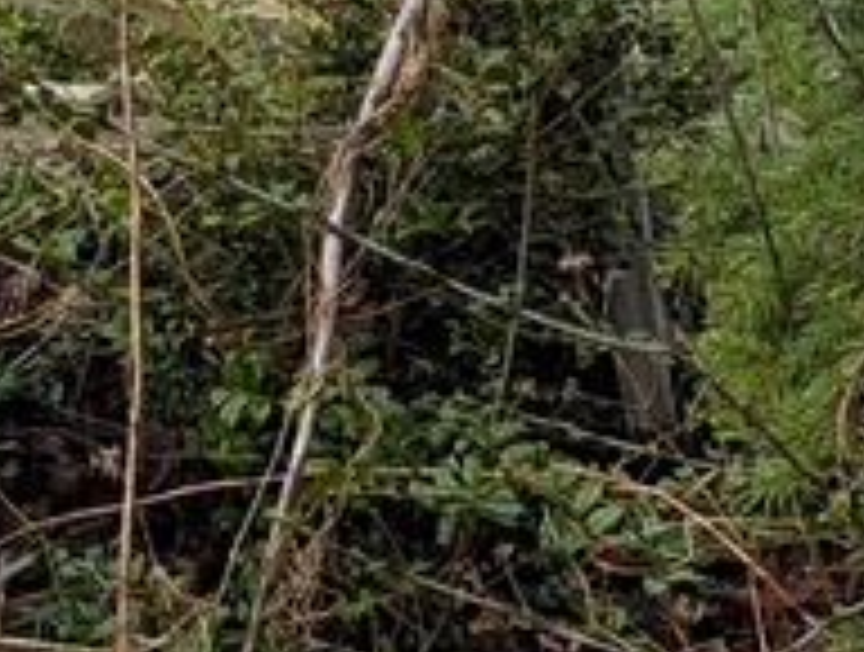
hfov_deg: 9.8
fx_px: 4479
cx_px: -1125
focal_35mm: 179
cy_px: -580
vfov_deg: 8.0
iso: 20
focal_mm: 6.9
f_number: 1.68
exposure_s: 1/1214
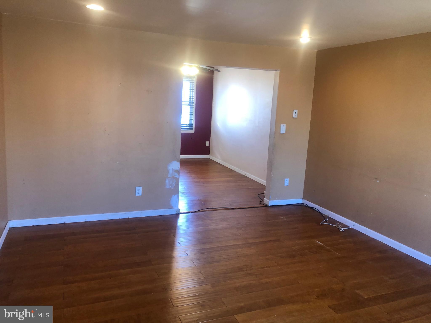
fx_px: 349
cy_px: 162
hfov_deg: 63.4
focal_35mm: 28
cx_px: 216
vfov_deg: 49.7
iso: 40
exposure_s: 1/20
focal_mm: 4
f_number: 1.8
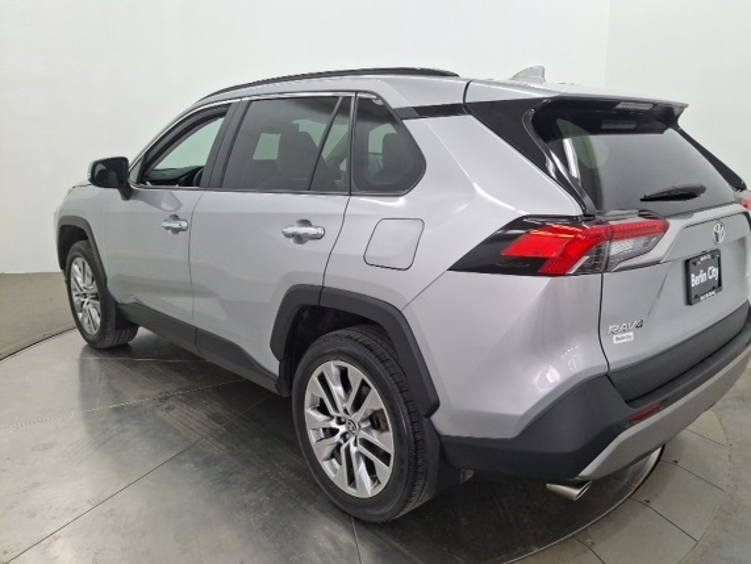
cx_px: 420
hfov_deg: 63.2
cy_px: 283
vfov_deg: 49.8
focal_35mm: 28
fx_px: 608
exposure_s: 1/120
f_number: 1.8
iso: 133
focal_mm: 4.69
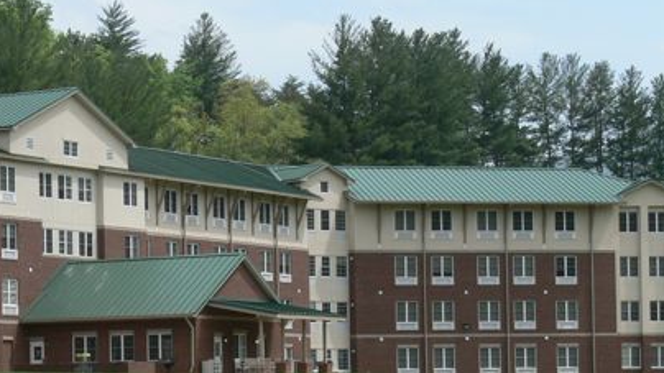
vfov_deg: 8.3
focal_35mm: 145
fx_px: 2552
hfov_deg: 14.7
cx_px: 148
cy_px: 296
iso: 80
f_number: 5.6
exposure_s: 1/320
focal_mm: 14.3
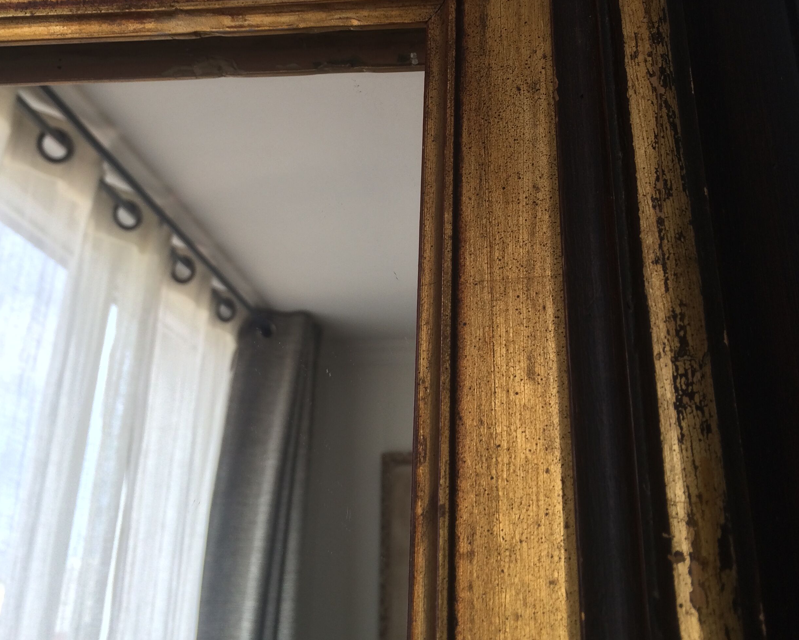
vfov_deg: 37.7
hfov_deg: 47.9
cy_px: 124
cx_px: 401
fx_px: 899
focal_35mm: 38
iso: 40
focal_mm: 4.15
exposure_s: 1/60
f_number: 2.2
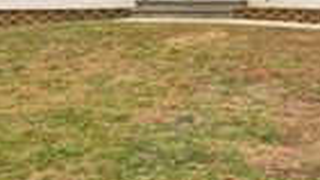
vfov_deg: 21.2
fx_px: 441
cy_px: -44
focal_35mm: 52
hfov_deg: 35.8
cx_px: 325
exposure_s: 1/160
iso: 100
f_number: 8
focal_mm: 14
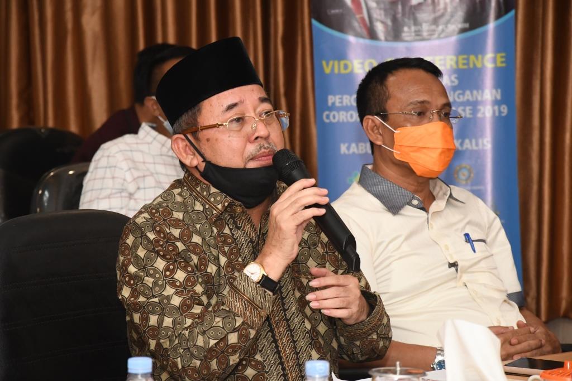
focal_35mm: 157
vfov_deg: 8.7
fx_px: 2495
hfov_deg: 13.1
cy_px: 190
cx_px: 286
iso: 4000
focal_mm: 105
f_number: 7.1
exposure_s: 1/250
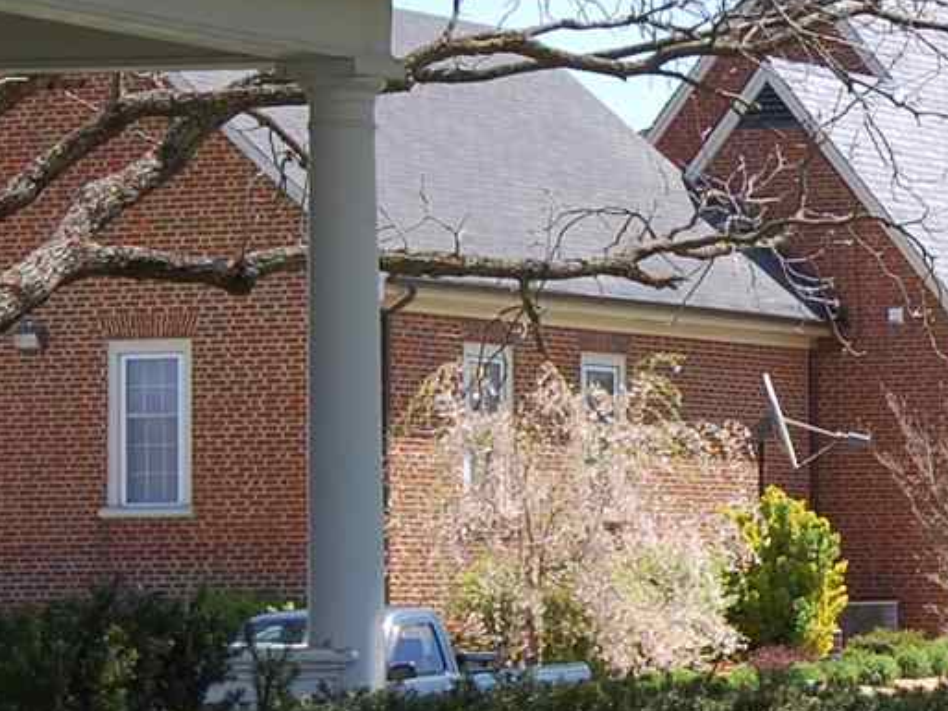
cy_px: 440
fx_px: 5040
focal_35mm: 184
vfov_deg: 8.1
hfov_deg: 10.7
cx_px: 878
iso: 200
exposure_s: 1/250
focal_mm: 32
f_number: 8
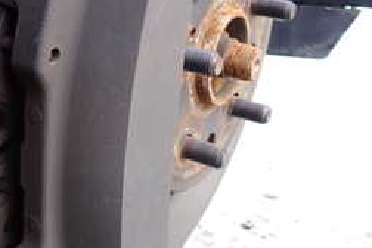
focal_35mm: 62
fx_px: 641
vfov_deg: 21.6
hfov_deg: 31.2
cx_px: 50
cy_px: 44
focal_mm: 4.5
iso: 100
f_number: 2.8
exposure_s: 1/100
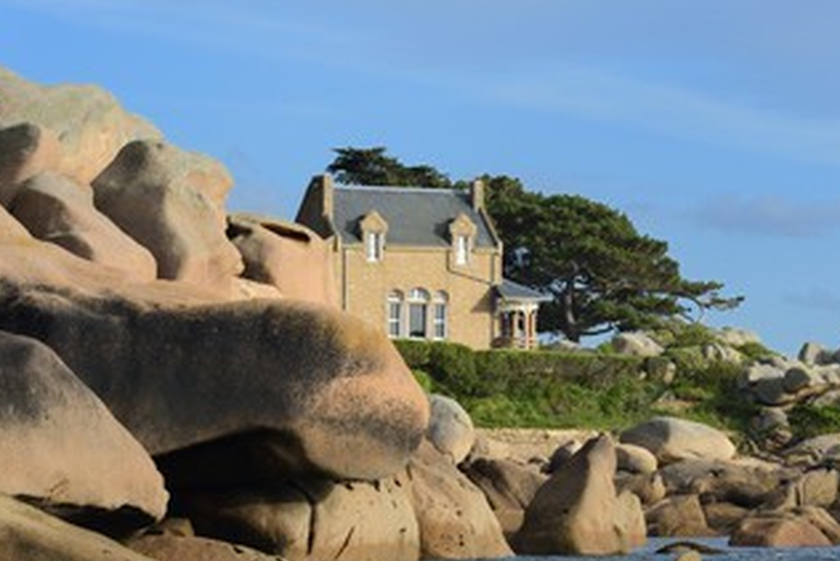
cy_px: 269
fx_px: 3875
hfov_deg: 12.4
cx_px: 330
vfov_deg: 8.3
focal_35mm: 166
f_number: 6.3
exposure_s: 1/1250
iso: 400
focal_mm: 125
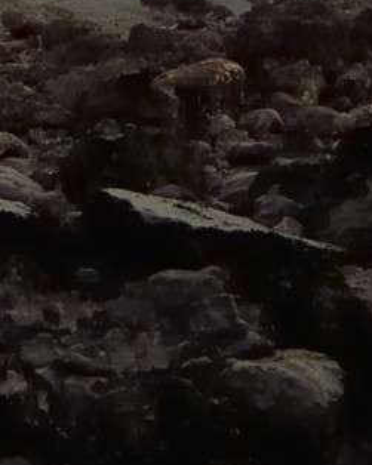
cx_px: -178
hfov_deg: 6.6
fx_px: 3167
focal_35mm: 230
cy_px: -1240
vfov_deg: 6.9
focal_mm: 32
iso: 800
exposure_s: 1/60
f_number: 6.3
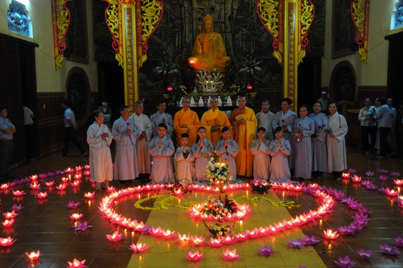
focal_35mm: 39
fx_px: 436
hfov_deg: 49.6
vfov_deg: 34.1
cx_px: 202
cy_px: 134
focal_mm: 26
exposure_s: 1/15
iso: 640
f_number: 4
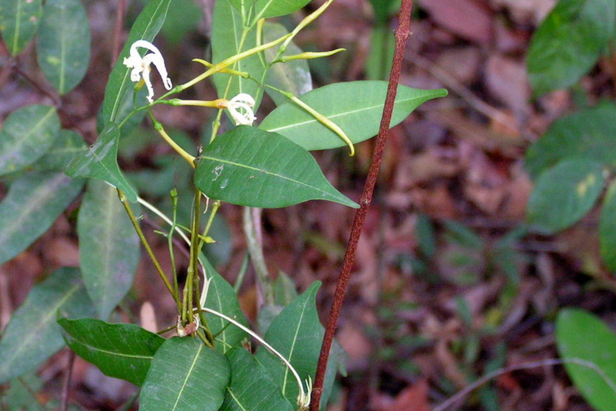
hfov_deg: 17.0
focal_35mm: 120
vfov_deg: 11.4
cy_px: 103
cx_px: 217
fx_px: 2054
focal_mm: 14.1
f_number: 3.2
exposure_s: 1/25
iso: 200
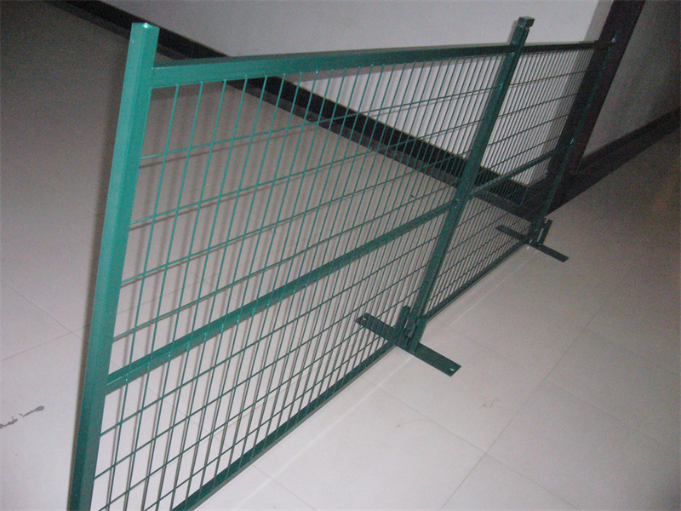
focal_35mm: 35
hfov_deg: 52.6
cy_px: 256
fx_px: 689
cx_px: 340
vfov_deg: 40.7
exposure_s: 1/30
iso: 400
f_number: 2.8
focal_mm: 5.8
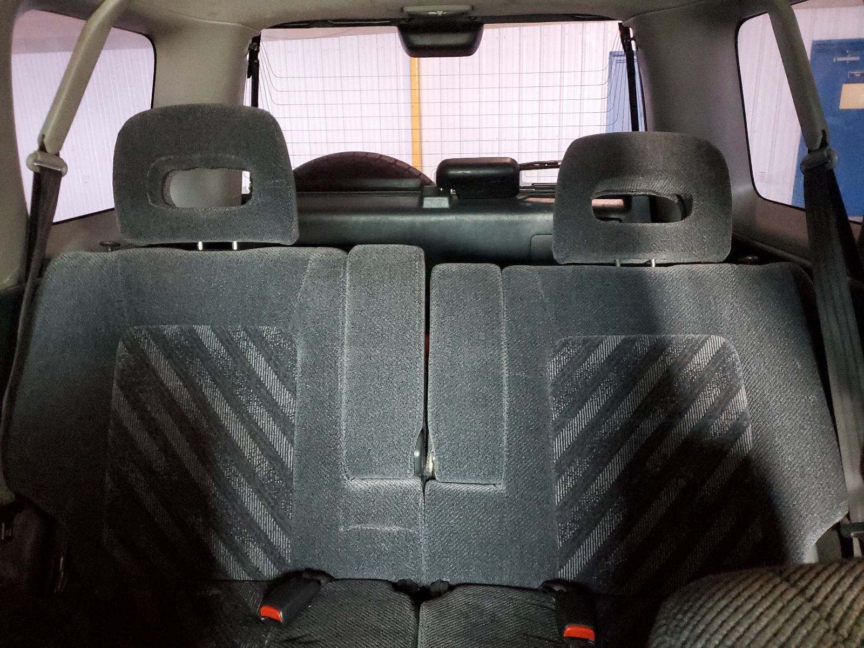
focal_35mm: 26
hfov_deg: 67.3
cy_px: 324
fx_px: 649
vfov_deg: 53.1
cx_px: 432
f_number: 1.5
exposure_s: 1/15
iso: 653
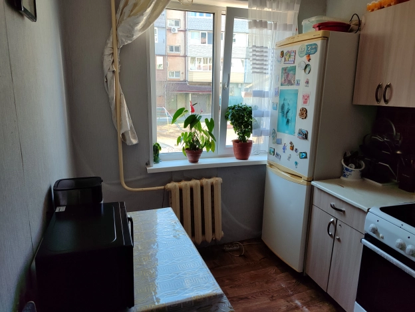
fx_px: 300
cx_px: 208
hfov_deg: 69.4
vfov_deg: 54.9
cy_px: 156
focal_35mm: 25
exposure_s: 1/100
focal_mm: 5.95
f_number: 1.89
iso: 94
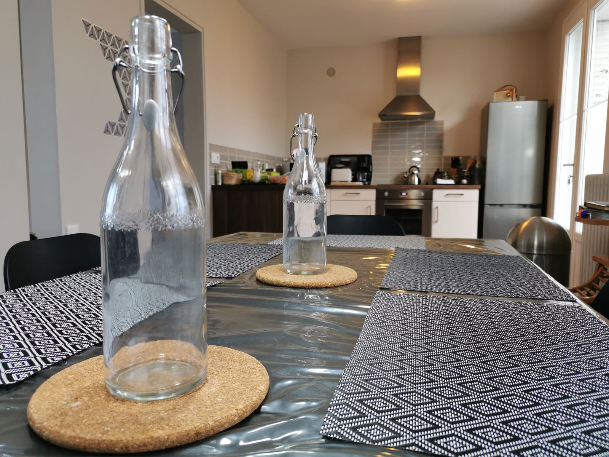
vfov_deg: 51.4
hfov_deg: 65.3
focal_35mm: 27
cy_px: 228
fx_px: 475
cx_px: 304
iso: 125
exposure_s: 1/50
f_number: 1.8
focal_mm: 5.58
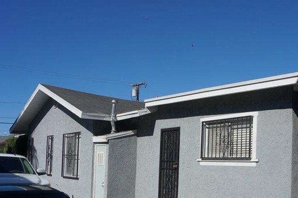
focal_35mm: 42
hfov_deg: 45.7
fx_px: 347
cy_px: 149
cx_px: 201
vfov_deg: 31.3
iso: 100
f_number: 6.3
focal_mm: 16
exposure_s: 1/1000
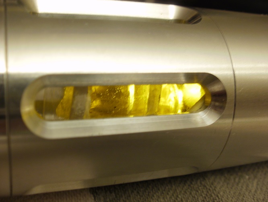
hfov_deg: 42.9
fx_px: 341
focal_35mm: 44
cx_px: 134
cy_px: 101
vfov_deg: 32.9
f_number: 4
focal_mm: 7.7
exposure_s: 1/5
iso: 125
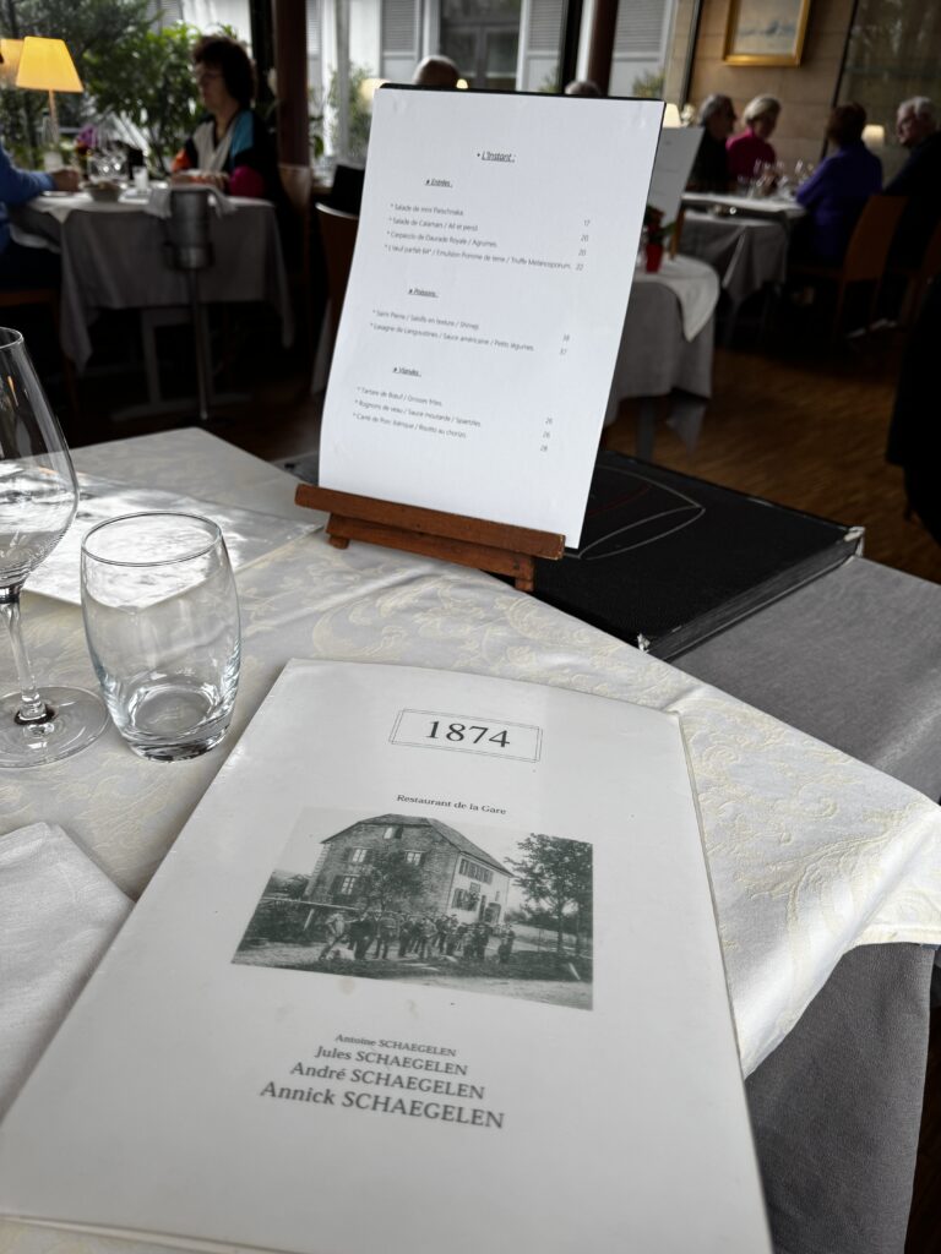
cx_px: 470
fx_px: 870
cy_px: 627
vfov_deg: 71.6
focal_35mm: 24
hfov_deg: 56.8
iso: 100
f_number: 1.78
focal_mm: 6.76
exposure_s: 1/121
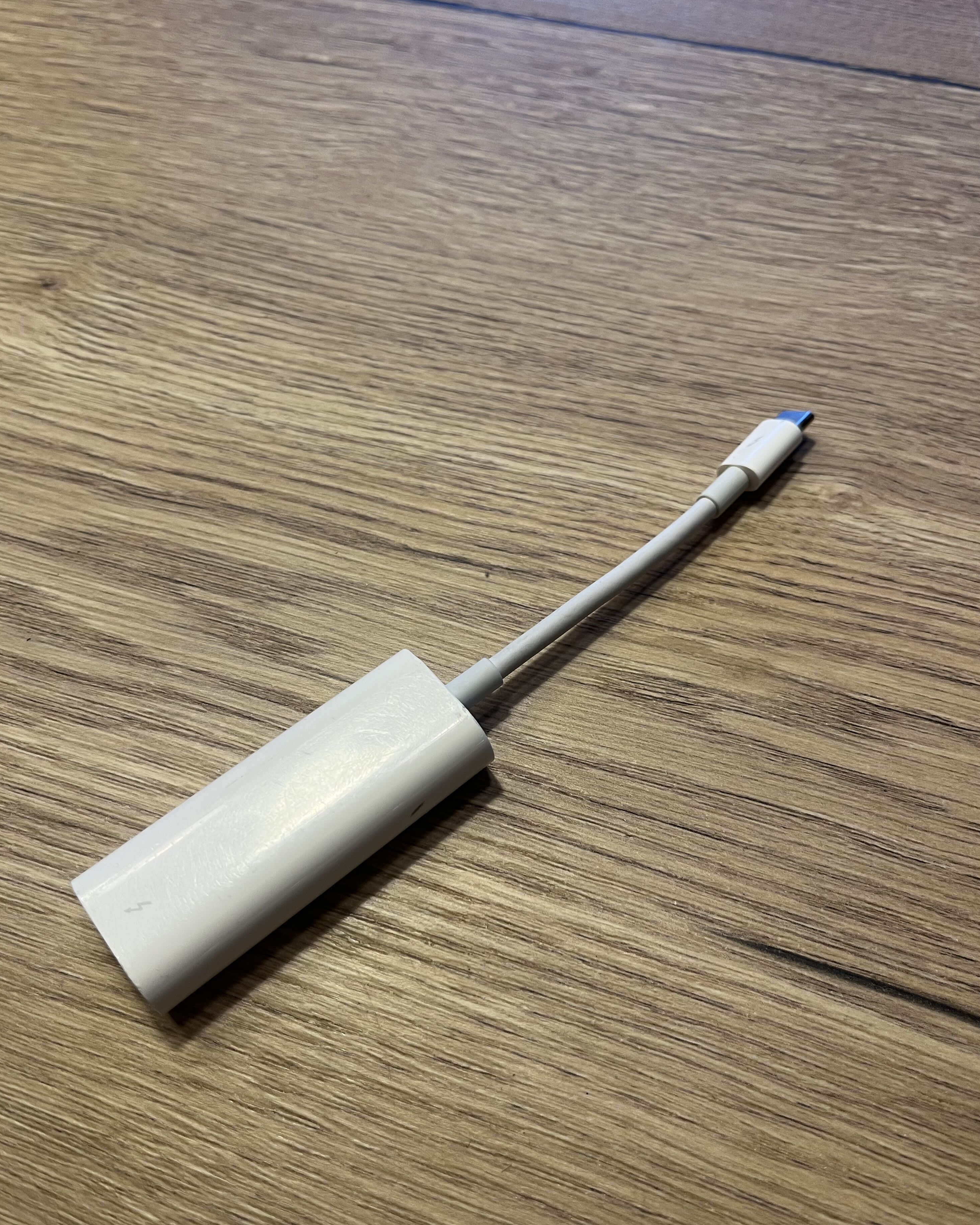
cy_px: 638
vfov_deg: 62.2
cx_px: 493
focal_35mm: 28
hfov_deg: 51.5
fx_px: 1015
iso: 64
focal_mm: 5.1
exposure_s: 1/50
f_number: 1.6
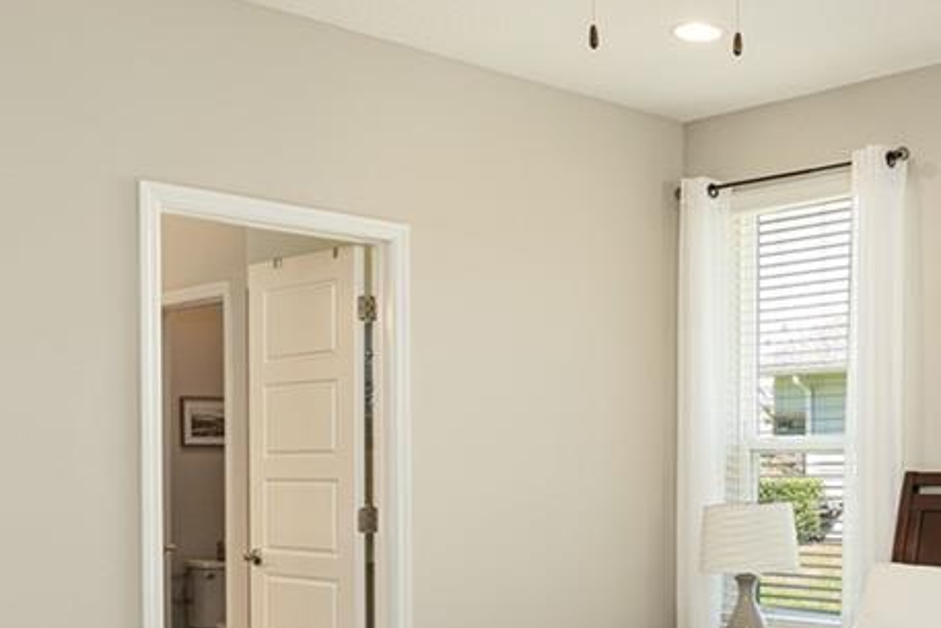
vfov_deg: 27.1
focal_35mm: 49
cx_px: 875
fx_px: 1281
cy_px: 488
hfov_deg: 37.3
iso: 400
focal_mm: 14
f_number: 7.1
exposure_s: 1/20
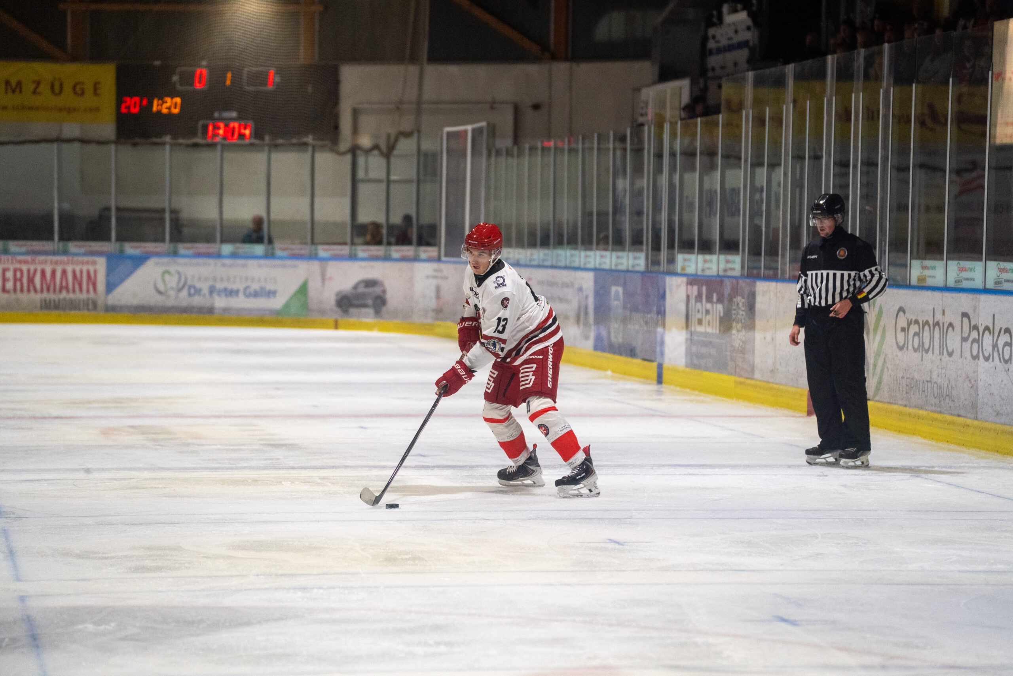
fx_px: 3405
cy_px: 338
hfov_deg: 16.9
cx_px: 506
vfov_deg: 11.3
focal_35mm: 121
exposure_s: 1/1600
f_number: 3.2
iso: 3200
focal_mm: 121
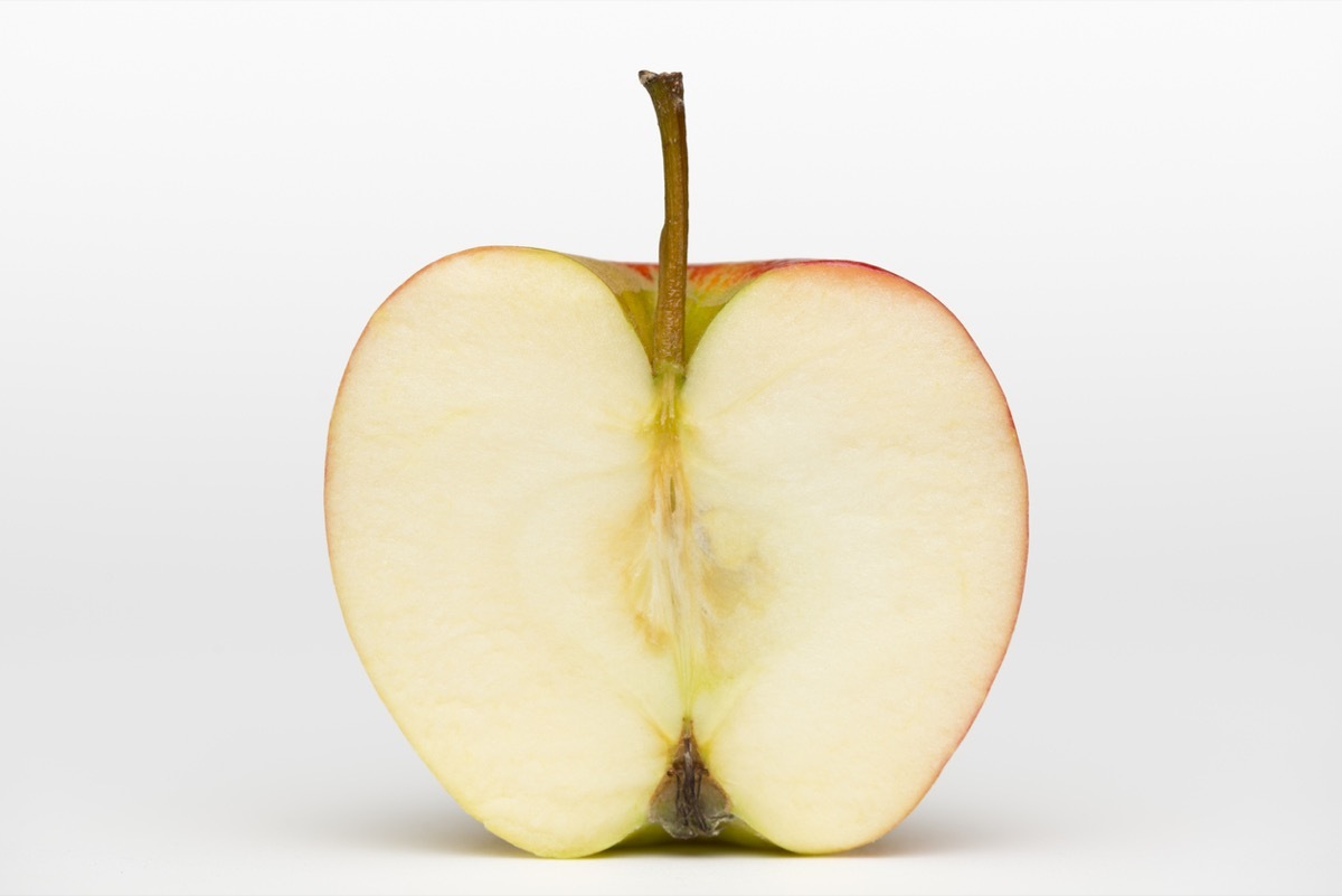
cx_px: 671
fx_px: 3915
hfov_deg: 19.4
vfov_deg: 13.1
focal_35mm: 105
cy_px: 448
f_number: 8
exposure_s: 1/10
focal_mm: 105
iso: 100
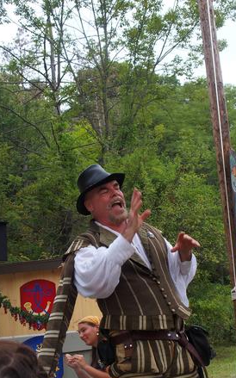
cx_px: 114
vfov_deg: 40.3
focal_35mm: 50
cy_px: 193
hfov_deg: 25.8
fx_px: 515
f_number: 3.5
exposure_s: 1/200
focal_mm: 9.8
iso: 100
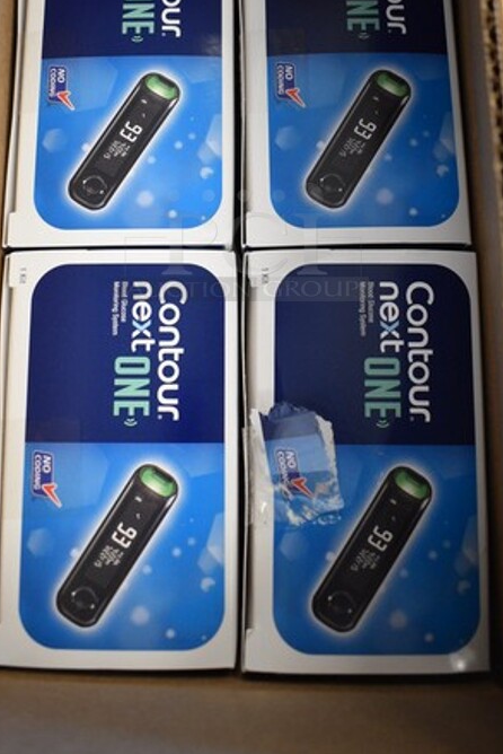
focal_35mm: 41
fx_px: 858
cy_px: 242
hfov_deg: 32.7
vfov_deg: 46.5
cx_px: 244
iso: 1800
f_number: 3.5
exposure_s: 1/125
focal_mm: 20
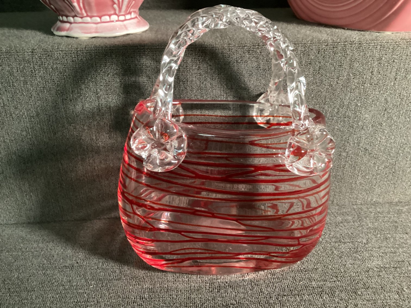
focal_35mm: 31
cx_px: 206
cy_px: 154
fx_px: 368
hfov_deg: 58.3
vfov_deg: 45.4
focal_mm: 3.3
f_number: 2.4
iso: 500
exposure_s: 1/30
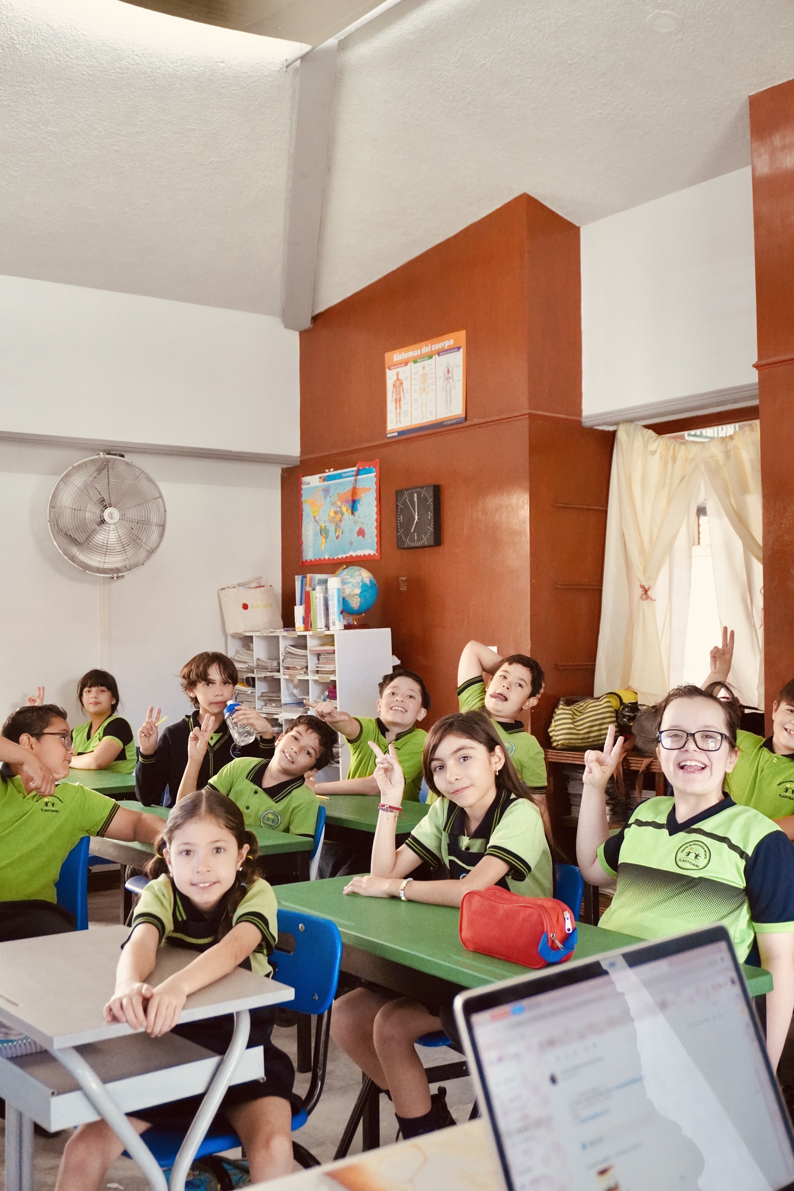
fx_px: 1290
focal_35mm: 39
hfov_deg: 34.2
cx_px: 397
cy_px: 596
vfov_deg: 49.6
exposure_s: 1/160
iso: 4000
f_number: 4.5
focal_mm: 26
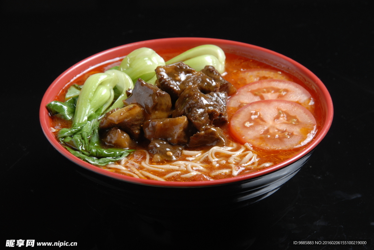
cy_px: 125
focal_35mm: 120
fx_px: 1248
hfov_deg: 17.0
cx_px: 187
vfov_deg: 11.4
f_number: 13
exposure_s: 1/125
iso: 200
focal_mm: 80
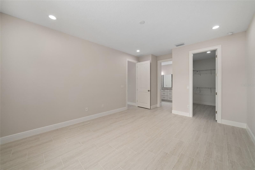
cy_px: 85
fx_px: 92
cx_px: 128
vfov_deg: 85.4
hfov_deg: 108.3
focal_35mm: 13
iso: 400
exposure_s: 1/40
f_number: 8
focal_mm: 13
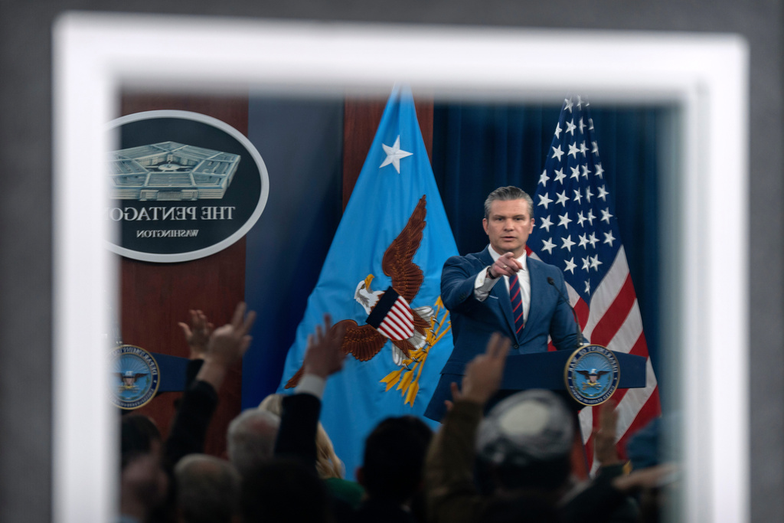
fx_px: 3506
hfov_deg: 12.8
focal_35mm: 161
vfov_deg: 8.5
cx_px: 392
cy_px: 262
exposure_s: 1/100
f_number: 2.8
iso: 800
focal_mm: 161
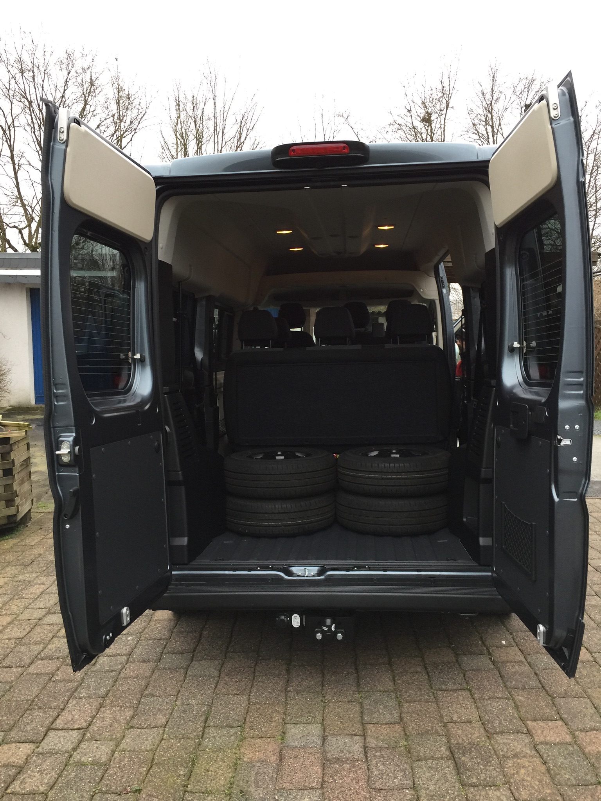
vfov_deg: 61.7
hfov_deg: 48.2
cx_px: 300
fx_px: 671
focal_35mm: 29
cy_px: 400
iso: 32
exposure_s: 1/33
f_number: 2.2
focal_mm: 4.15
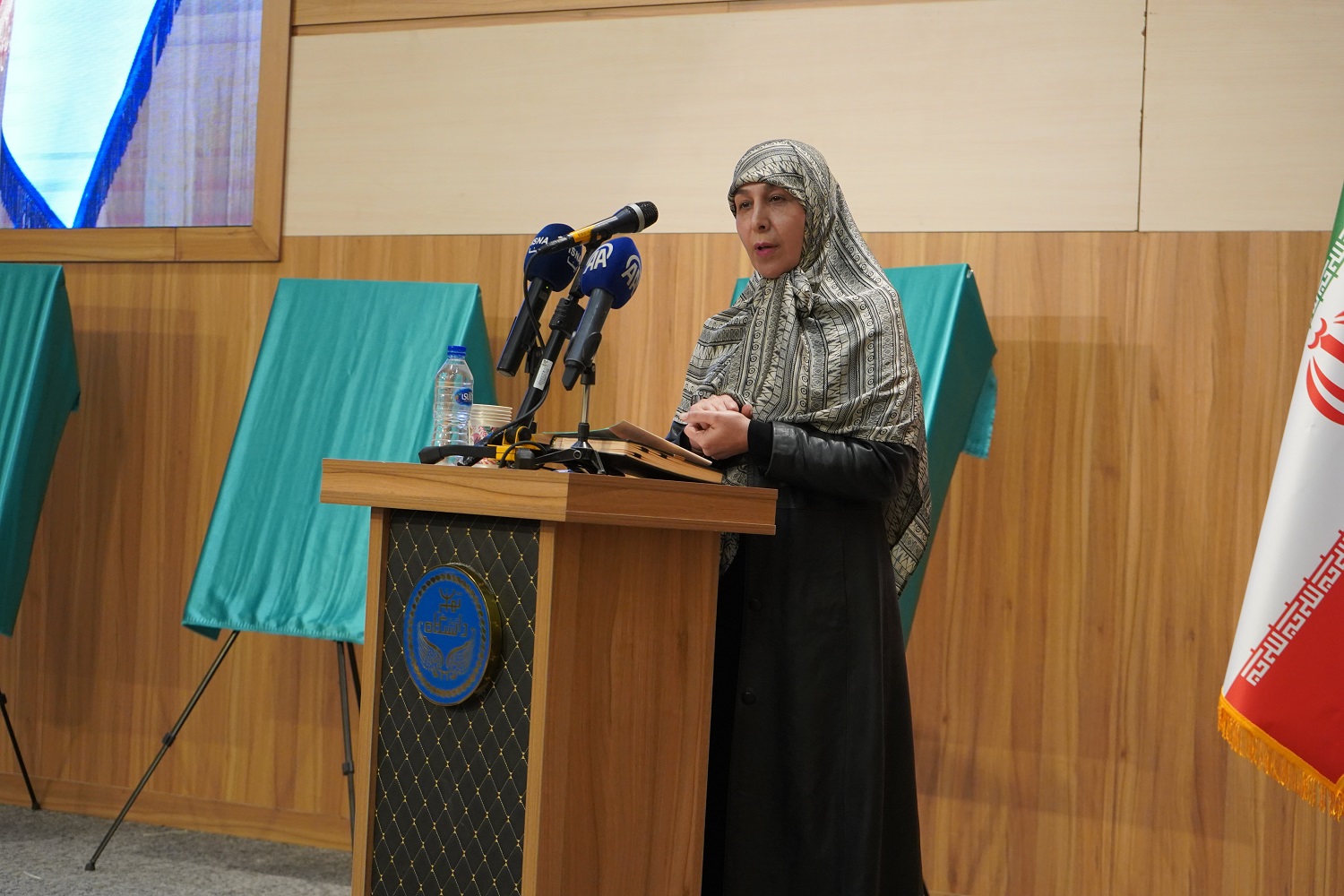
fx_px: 2613
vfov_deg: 19.5
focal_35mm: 70
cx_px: 672
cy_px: 448
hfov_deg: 28.8
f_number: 5.6
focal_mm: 70
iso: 4000
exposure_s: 1/160
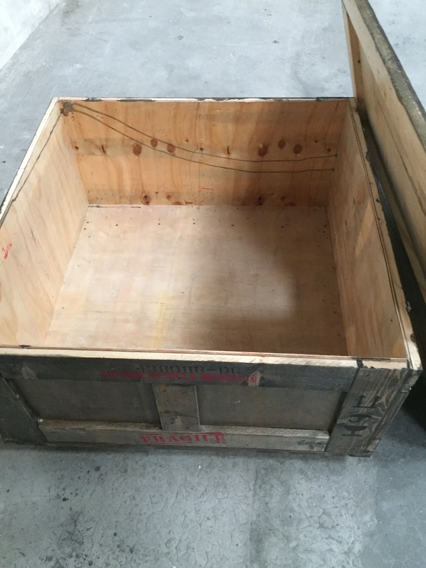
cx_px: 213
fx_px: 476
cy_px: 284
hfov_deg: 48.2
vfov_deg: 61.7
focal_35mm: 29
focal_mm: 4.15
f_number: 2.2
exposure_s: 1/17
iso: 320
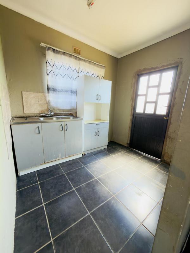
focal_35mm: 14
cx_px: 95
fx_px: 102
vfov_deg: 102.1
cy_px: 126
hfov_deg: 85.7
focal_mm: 2.22
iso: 80
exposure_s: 1/30
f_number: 2.2
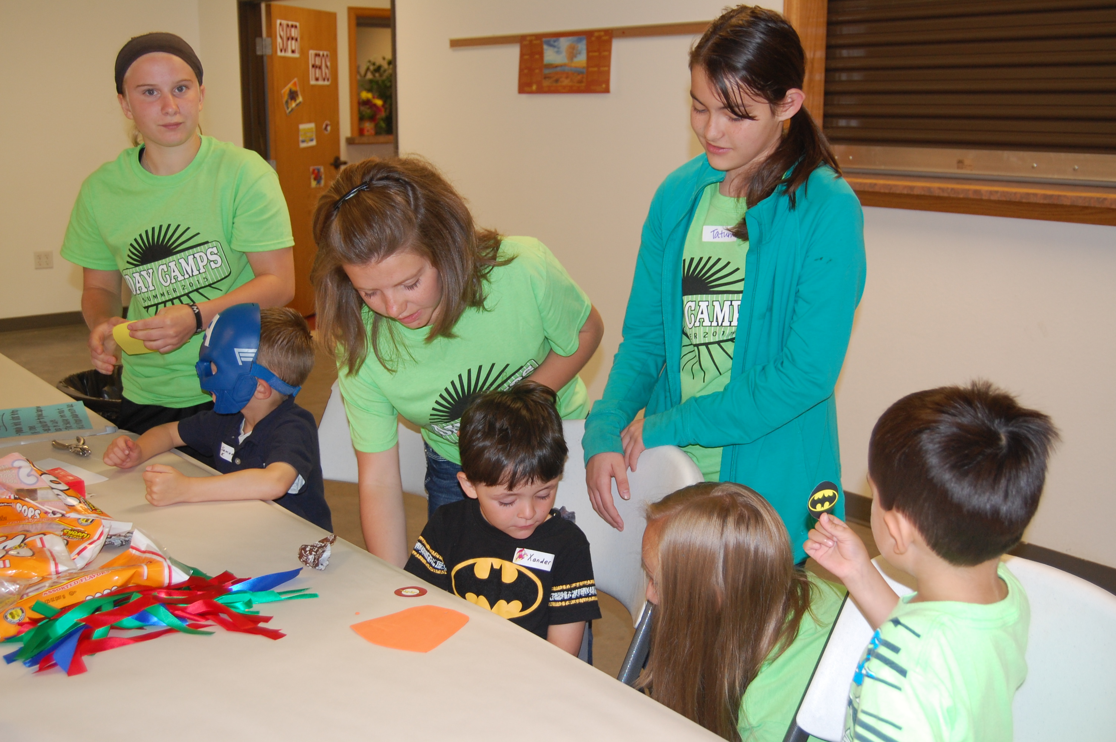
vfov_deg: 34.1
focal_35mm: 39
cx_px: 558
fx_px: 1208
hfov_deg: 49.6
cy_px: 371
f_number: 4.2
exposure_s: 1/60
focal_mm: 26
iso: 400
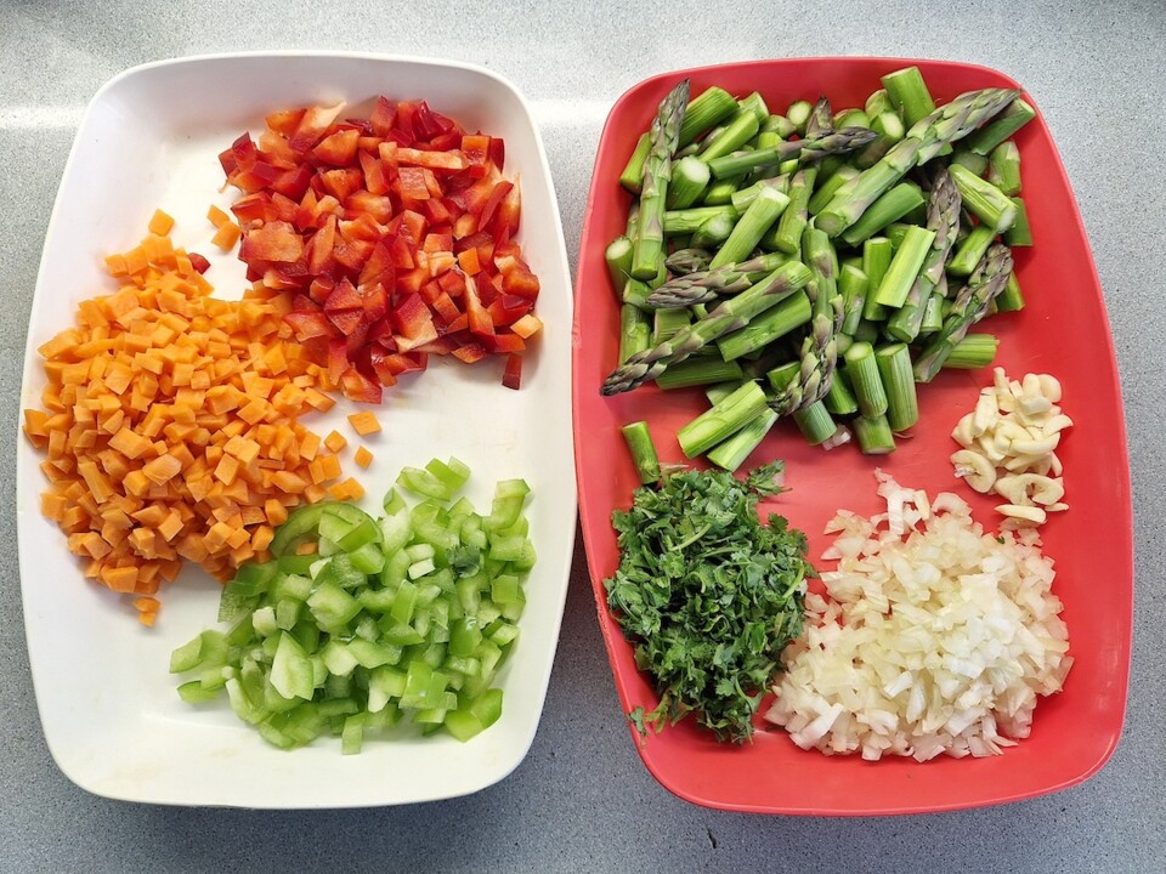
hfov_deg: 73.9
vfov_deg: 58.9
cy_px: 437
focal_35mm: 23
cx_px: 583
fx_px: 775
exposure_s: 1/50
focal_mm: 5.54
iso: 40
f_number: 1.8
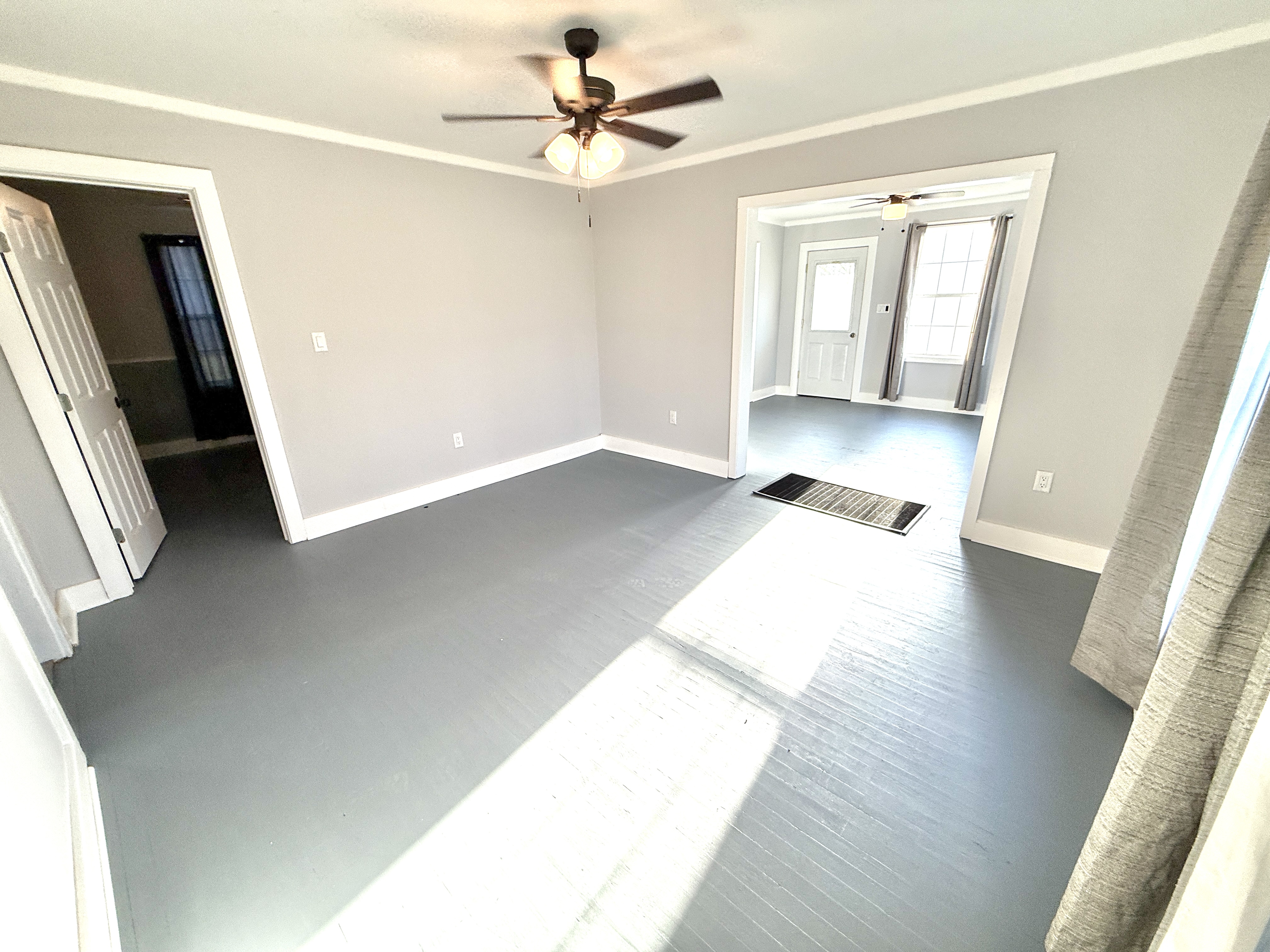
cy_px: 476
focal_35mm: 14
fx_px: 514
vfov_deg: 85.7
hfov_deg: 102.1
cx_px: 635
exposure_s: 1/130
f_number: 2.2
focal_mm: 2.22
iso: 64
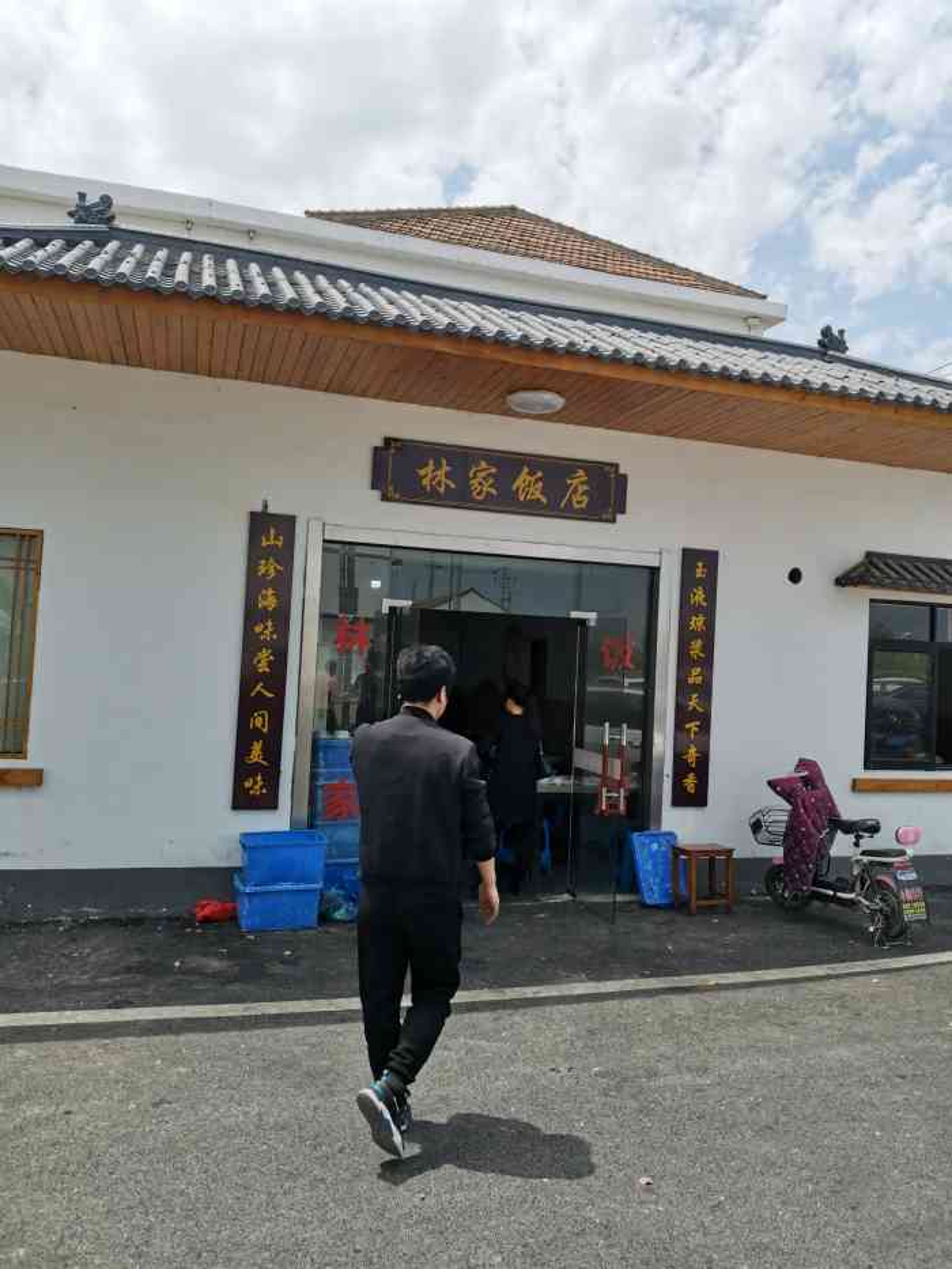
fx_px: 953
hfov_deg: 53.1
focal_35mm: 26
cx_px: 476
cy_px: 634
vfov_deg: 67.3
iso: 50
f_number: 1.4
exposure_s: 1/5000
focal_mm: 4.66
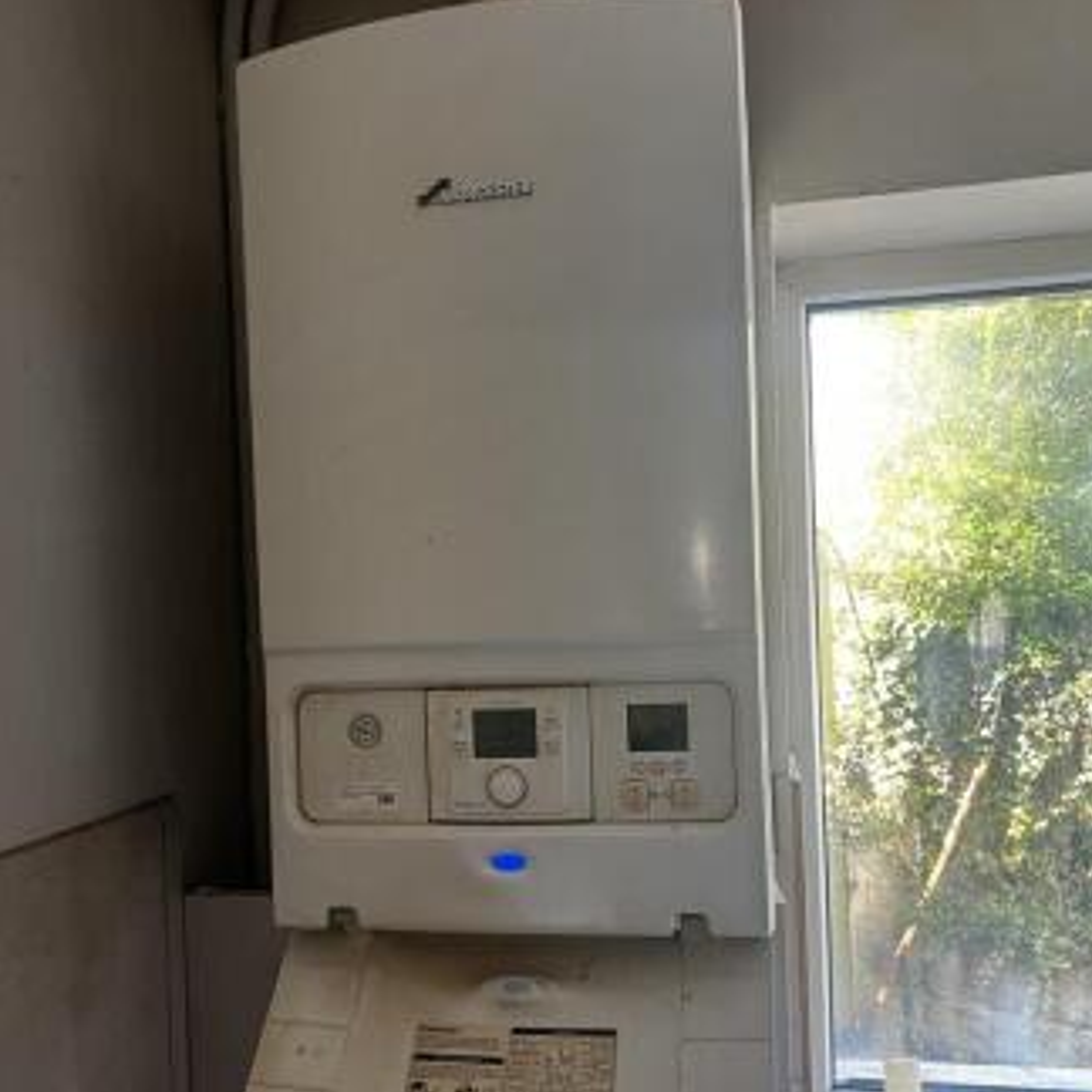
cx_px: 549
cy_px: 615
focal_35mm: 31
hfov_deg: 52.5
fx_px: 1106
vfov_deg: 52.4
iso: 125
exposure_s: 1/80
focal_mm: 5.7
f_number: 1.5
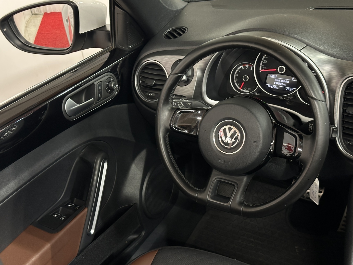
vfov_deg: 30.3
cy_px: 132
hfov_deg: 39.7
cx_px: 176
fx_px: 489
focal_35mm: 48
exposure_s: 1/35
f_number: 1.78
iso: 250
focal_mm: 6.86
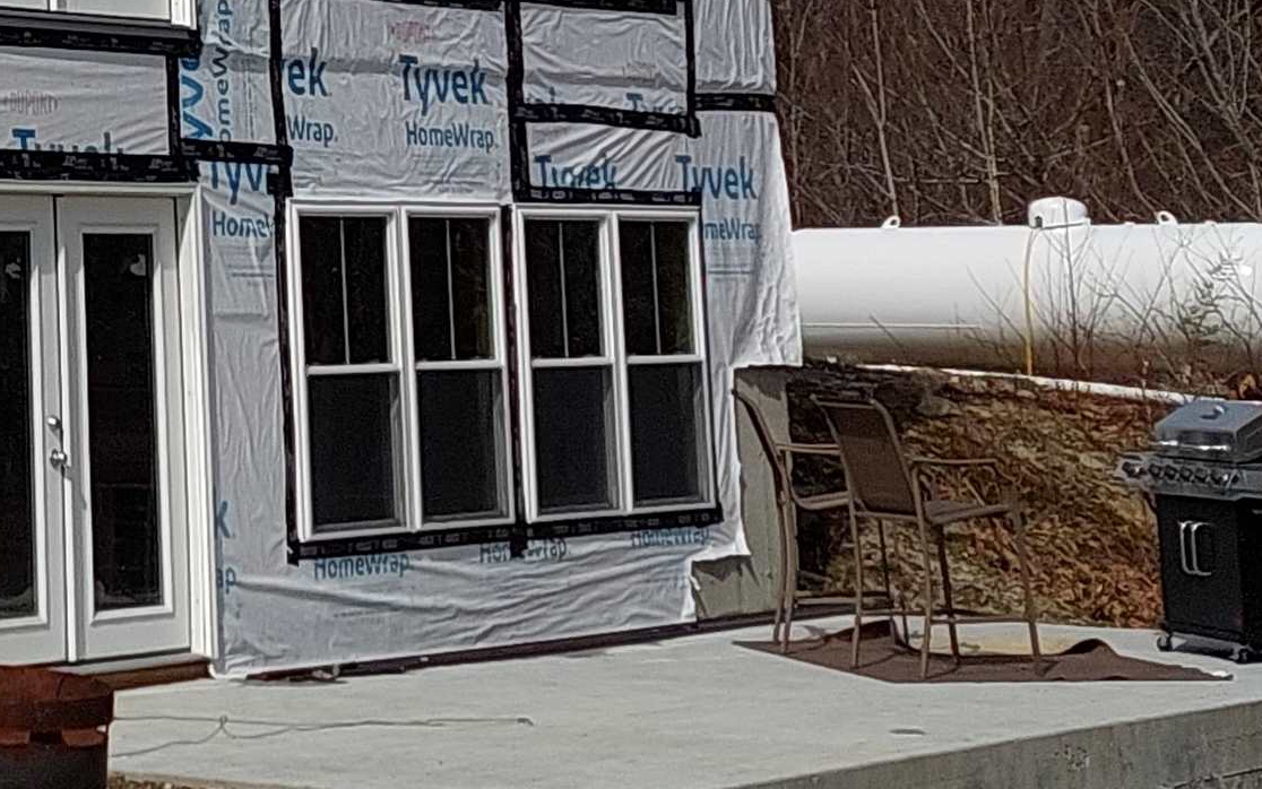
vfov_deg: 16.9
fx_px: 2408
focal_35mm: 70
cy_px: -387
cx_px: -372
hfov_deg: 25.4
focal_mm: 5.23
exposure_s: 1/5054
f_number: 1.8
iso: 40
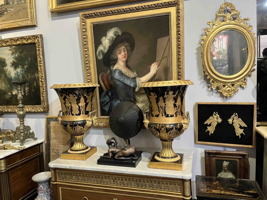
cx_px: 134
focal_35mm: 26
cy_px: 100
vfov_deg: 53.1
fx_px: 201
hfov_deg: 67.3
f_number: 1.6
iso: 320
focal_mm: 5.1
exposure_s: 1/50
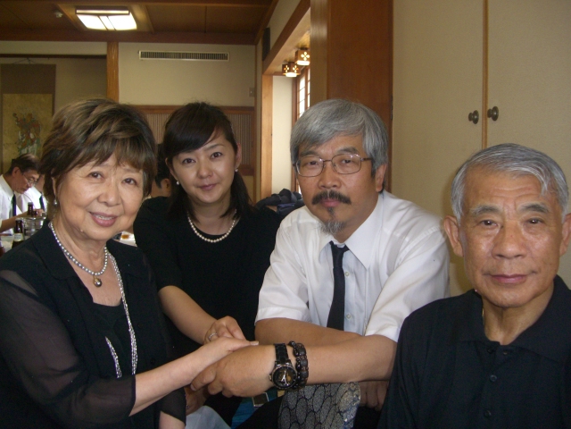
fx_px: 627
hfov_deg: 49.0
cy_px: 214
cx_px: 286
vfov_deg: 37.7
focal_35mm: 38
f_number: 2.8
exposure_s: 1/60
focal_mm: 7.9
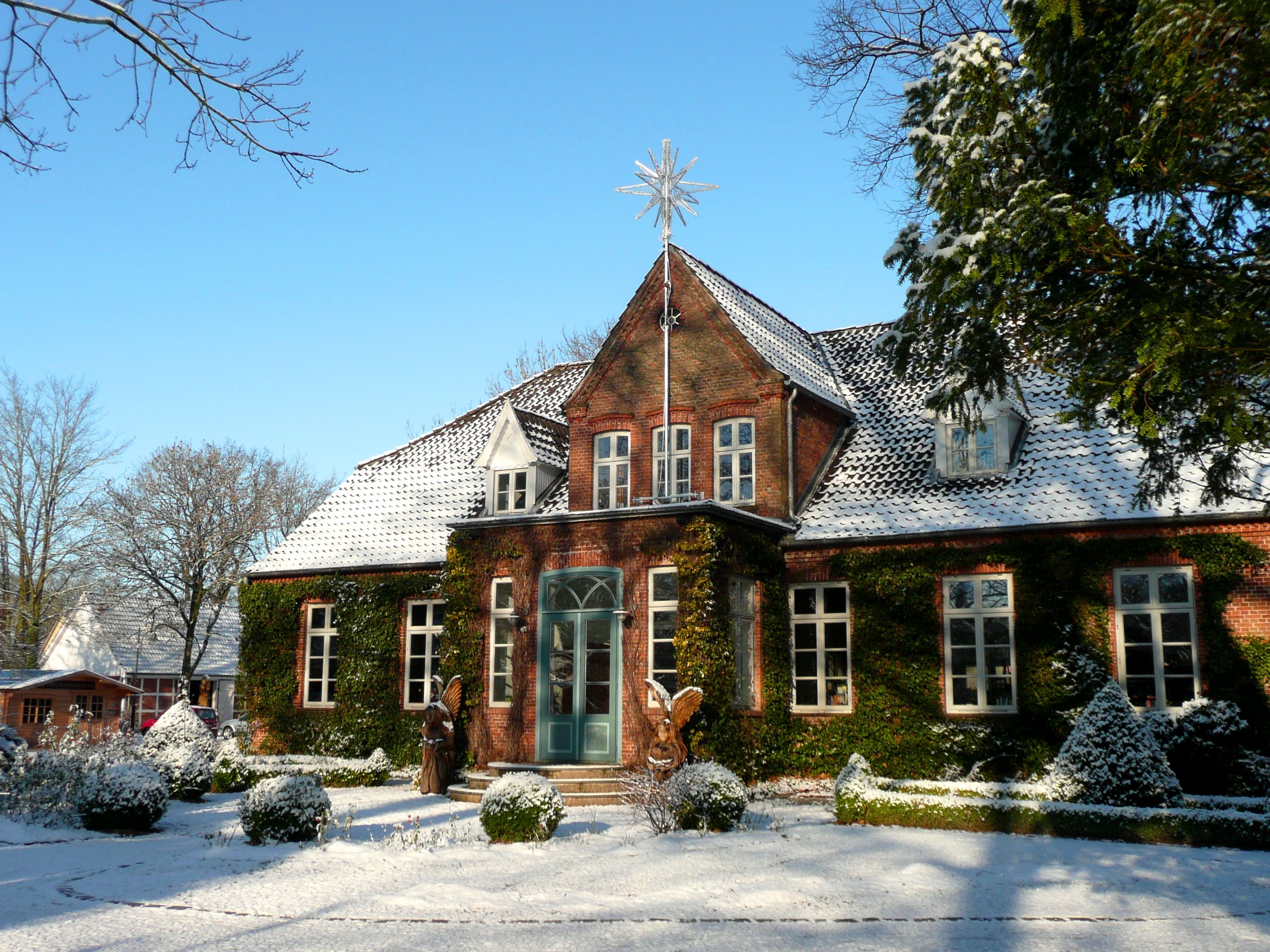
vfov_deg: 37.7
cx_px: 635
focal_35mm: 38
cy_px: 476
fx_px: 1394
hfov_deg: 49.0
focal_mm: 6.2
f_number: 3.8
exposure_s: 1/640
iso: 100
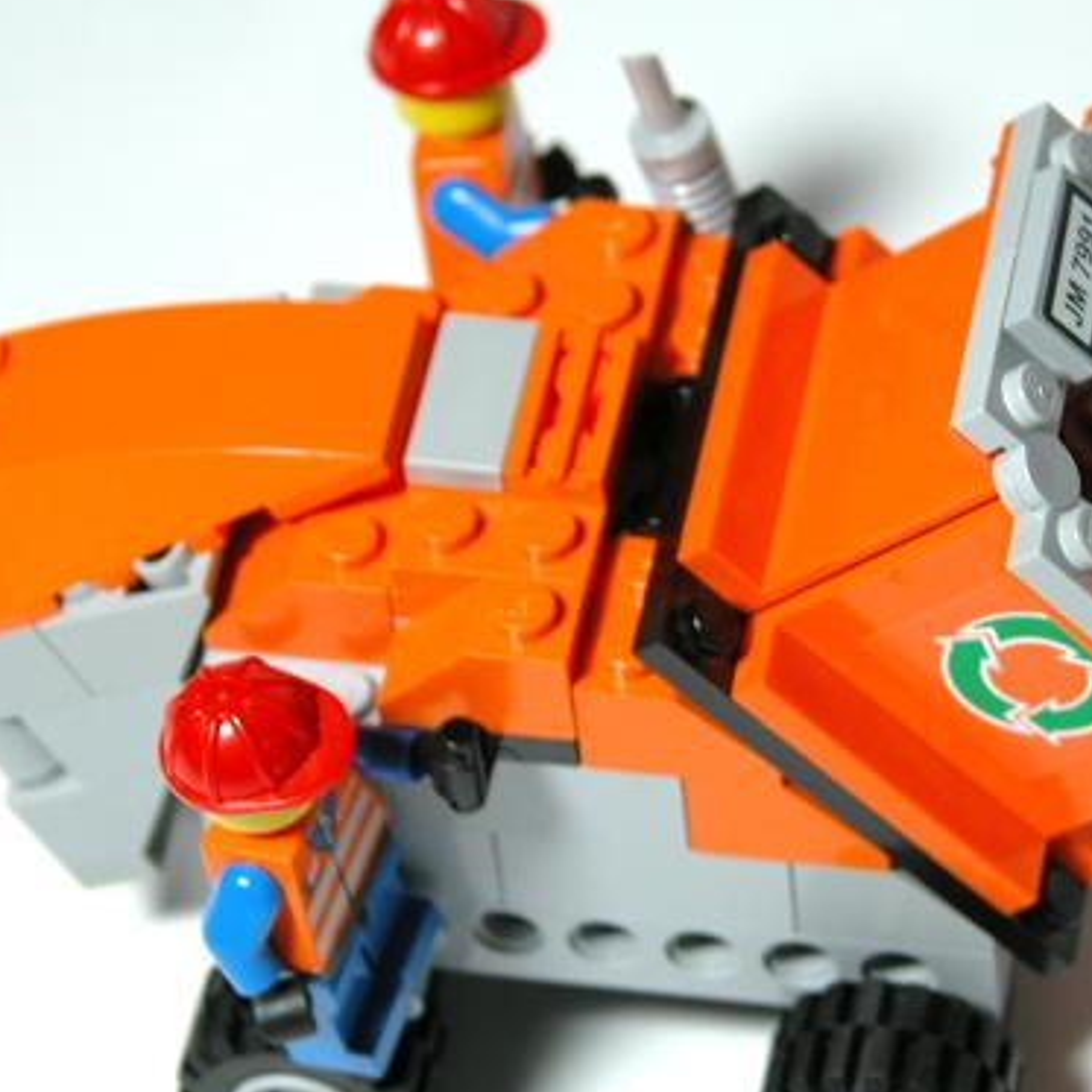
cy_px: 609
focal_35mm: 206
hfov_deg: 8.5
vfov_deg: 8.5
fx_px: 7352
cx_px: 644
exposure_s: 1/20.5
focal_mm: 34.7
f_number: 3.8
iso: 100
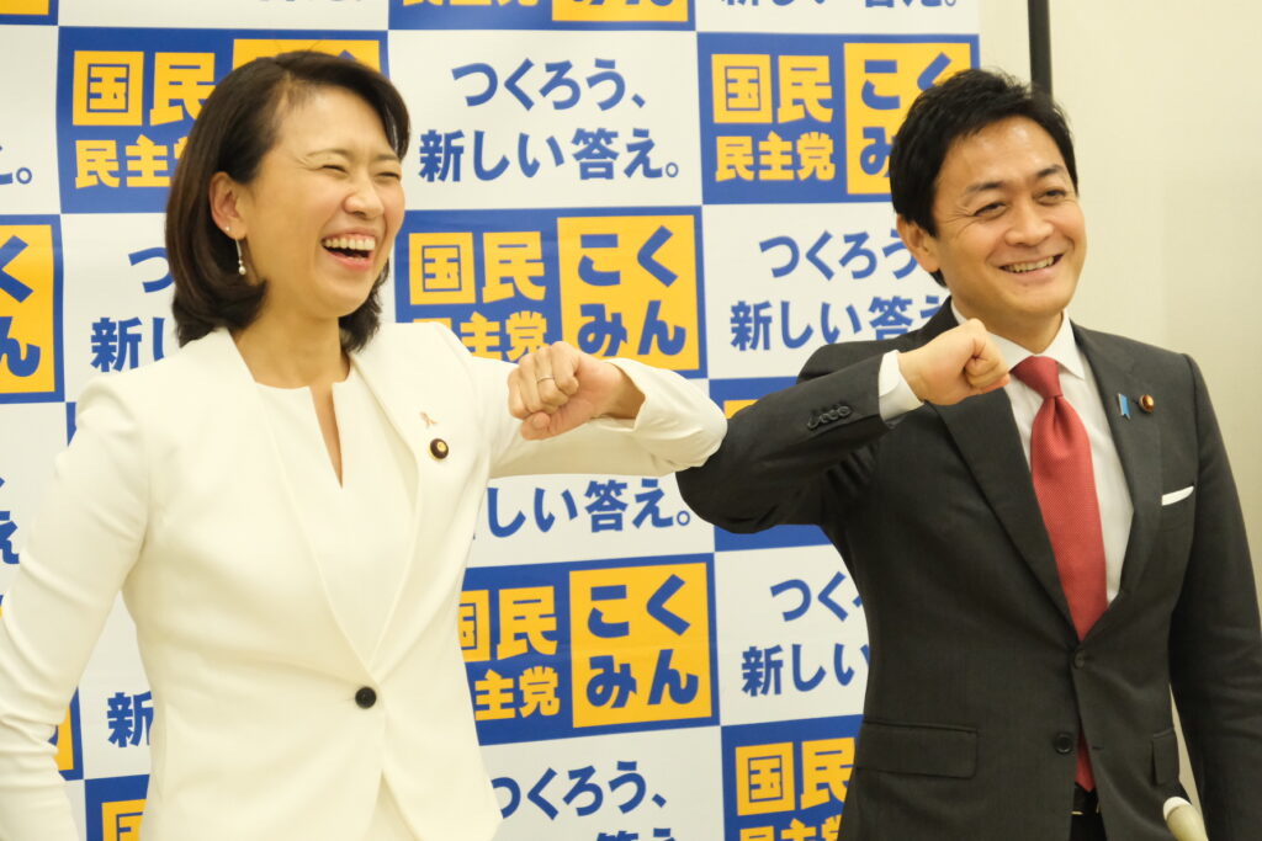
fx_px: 4137
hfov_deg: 17.3
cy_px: 420
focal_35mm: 118
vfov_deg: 11.6
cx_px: 631
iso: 6400
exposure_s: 1/160
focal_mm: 78.7
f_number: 5.3
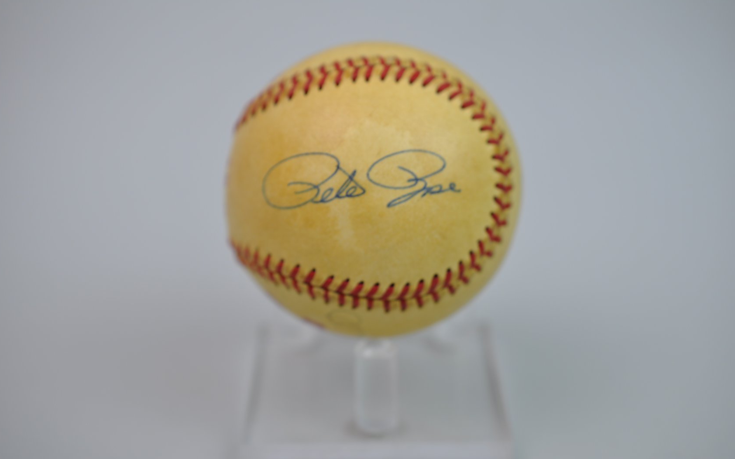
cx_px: 367
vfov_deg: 20.9
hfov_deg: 33.0
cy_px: 229
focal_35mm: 62
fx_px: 1242
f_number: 4
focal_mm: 40
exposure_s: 1/60
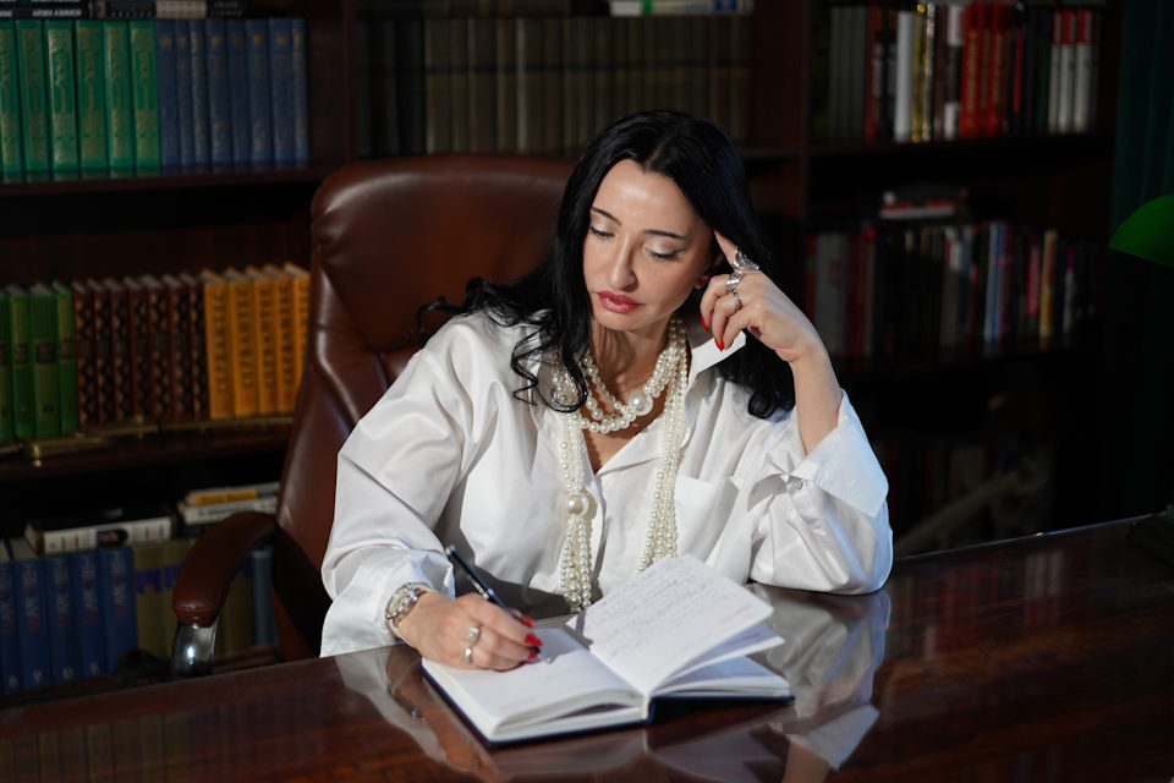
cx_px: 587
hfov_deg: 36.2
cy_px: 392
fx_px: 1793
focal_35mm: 55
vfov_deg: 24.6
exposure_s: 1/200
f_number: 1.8
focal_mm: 55
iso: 400
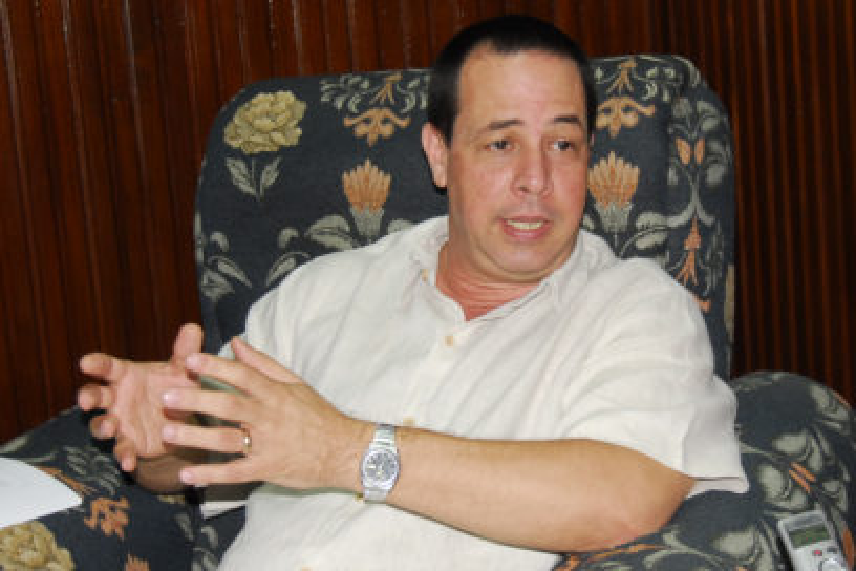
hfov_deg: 38.9
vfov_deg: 26.5
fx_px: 1213
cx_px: 428
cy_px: 286
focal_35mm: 51
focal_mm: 34
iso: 400
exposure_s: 1/80
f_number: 4.5
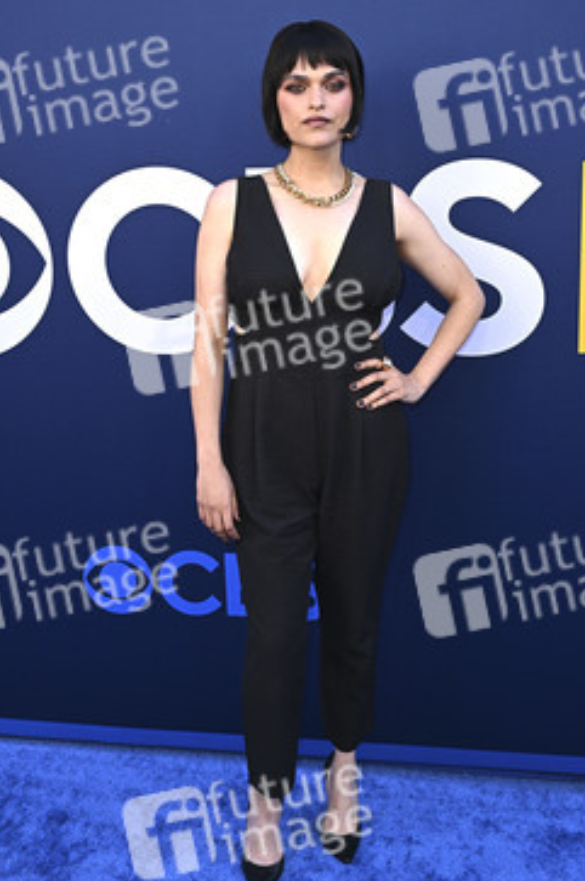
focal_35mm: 43
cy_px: 459
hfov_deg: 31.1
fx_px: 1051
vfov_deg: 45.5
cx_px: 318
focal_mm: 39
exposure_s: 1/200
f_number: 5.6
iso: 400
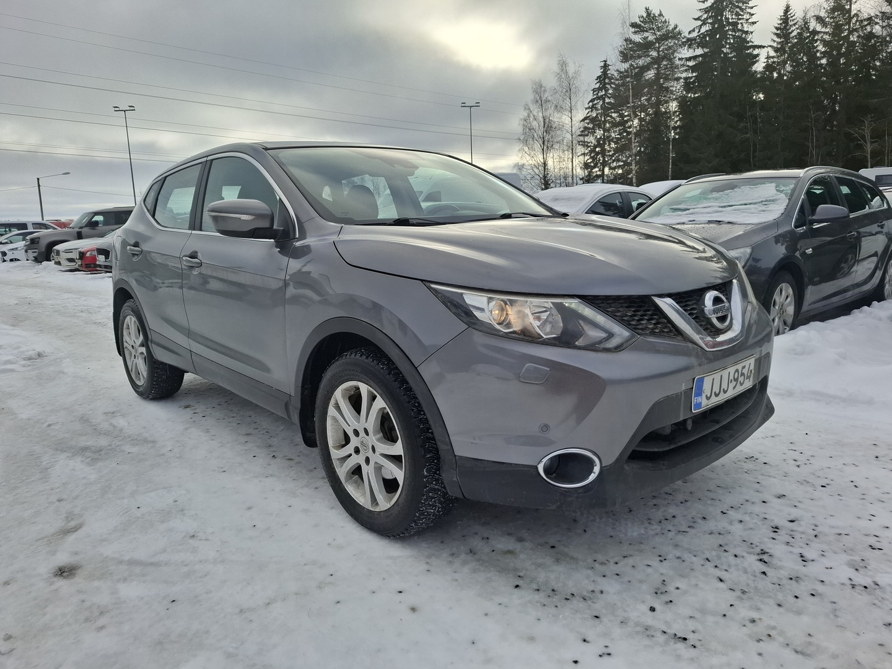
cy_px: 334
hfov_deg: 73.9
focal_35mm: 23
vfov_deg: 58.9
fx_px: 593
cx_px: 446
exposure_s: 1/2475
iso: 50
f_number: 1.8
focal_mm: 5.54
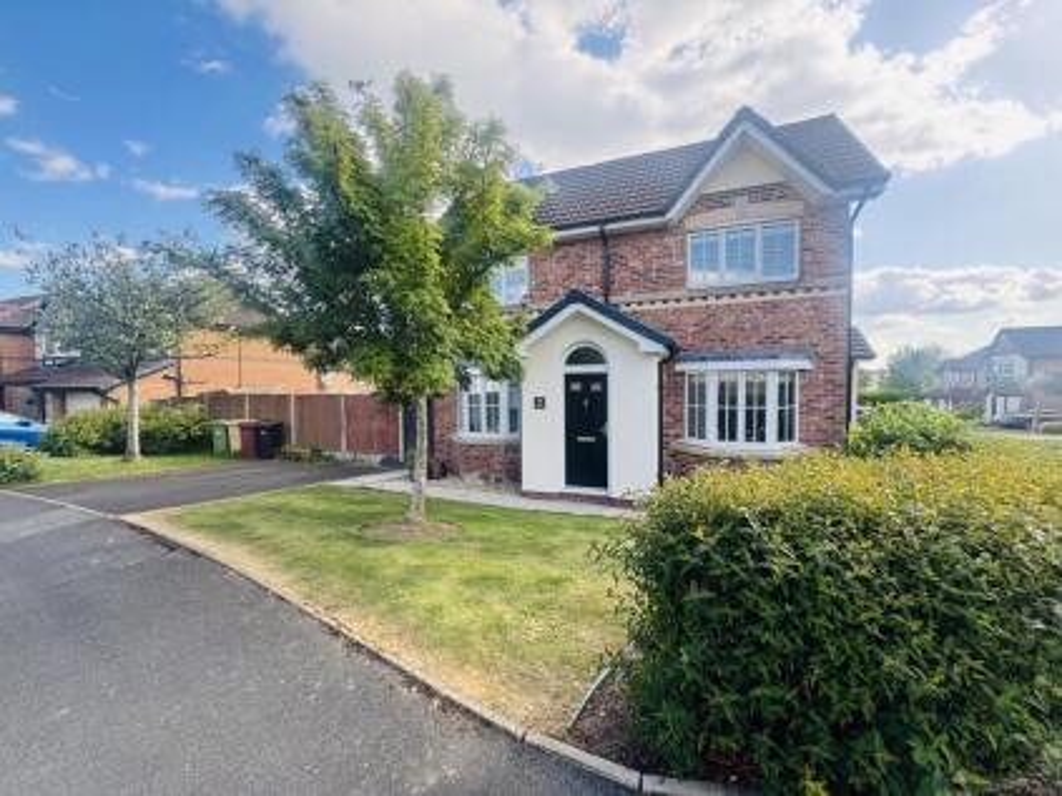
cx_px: 531
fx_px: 429
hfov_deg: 102.1
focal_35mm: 14
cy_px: 398
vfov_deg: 85.6
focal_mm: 2.22
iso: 40
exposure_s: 1/335
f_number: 2.2
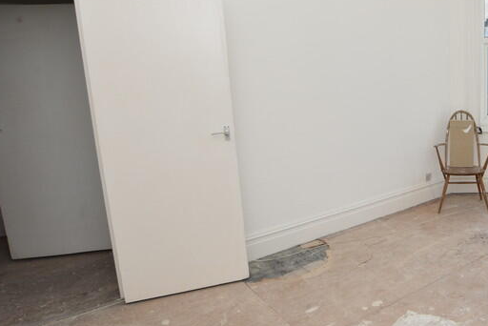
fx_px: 407
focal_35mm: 30
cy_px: 136
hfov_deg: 55.4
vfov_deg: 43.5
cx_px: 419
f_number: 5
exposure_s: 1/200
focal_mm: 10
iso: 100
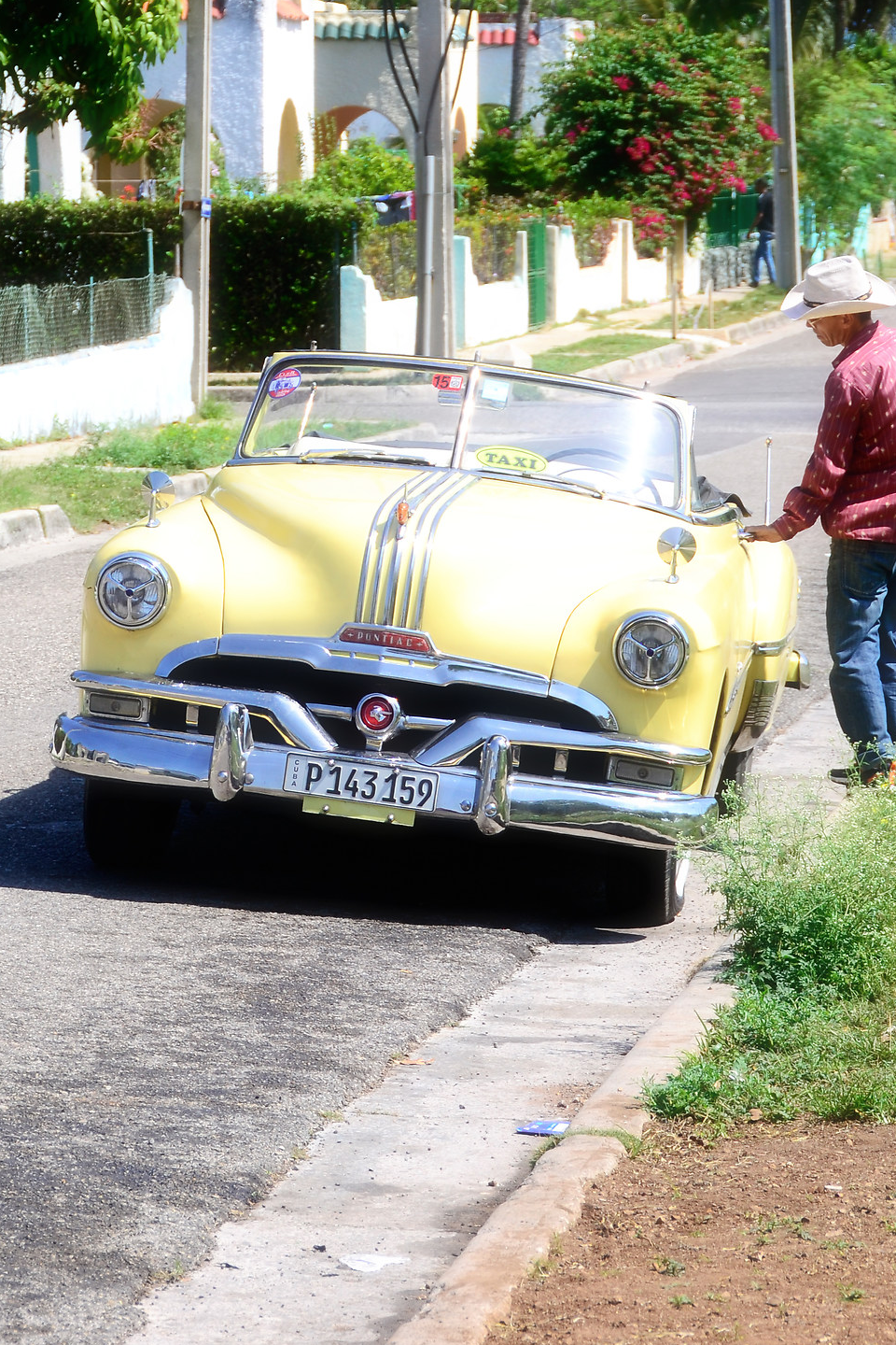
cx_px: 415
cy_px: 273
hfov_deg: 7.8
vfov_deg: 11.7
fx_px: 6533
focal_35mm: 175
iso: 100
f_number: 6.3
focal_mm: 70
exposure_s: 1/400
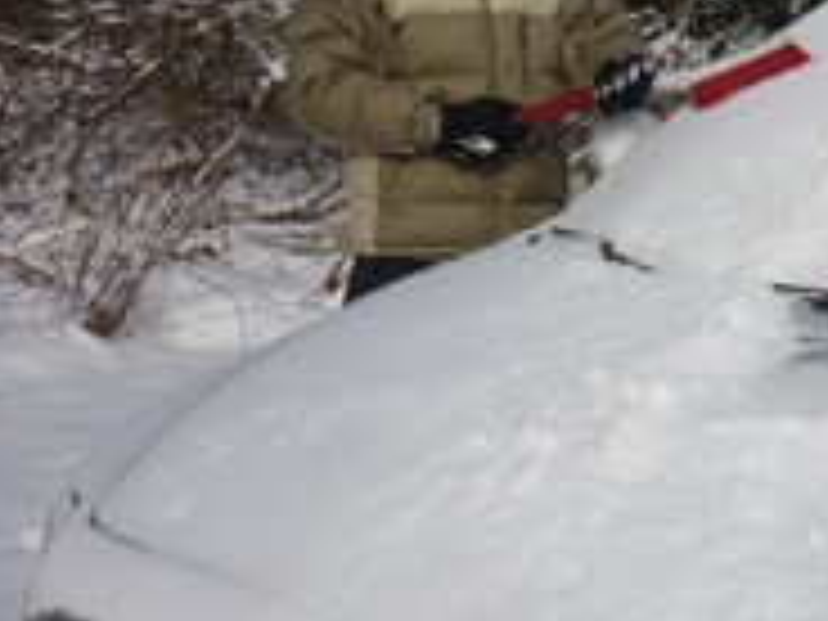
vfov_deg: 18.5
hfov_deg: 23.5
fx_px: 1890
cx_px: 864
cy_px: 144
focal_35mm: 79
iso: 80
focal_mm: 5.5
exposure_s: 1/320
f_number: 8
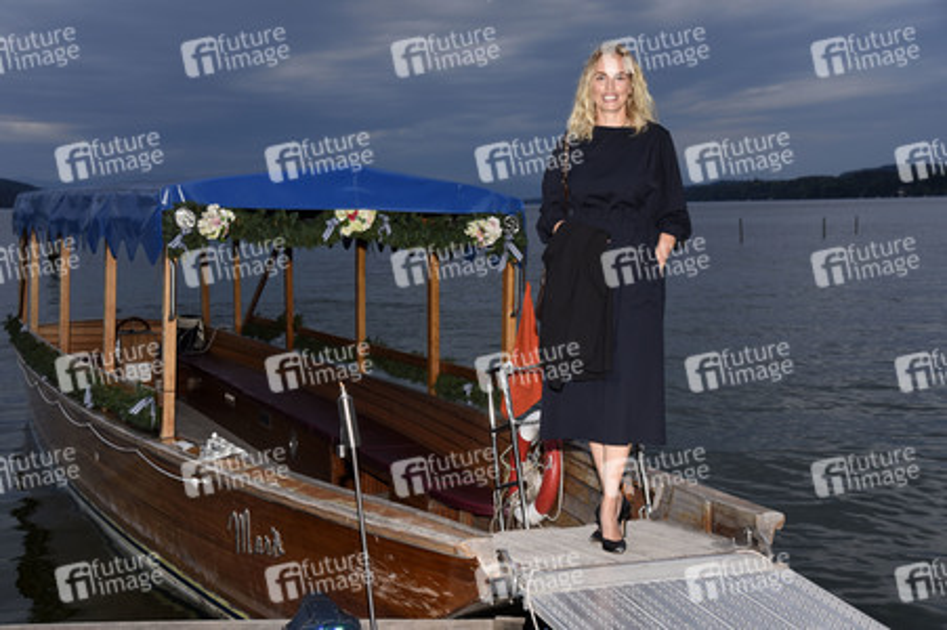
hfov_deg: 39.6
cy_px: 315
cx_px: 474
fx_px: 1314
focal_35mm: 50
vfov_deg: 27.0
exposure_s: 1/160
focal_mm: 50
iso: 1000
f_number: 6.3
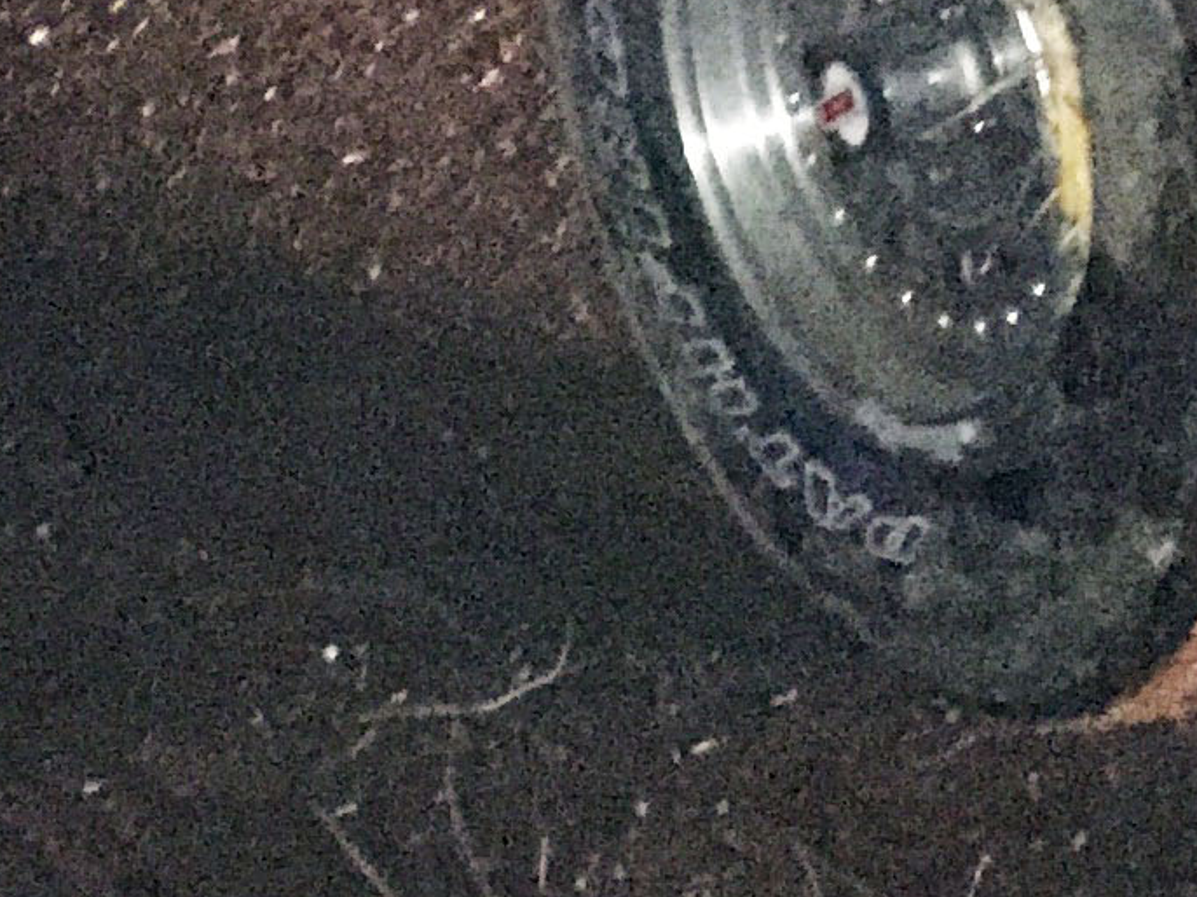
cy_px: -1152
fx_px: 4770
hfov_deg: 14.3
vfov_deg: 9.7
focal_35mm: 138
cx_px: 462
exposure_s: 1/16
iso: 1250
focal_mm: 4.15
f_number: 2.2
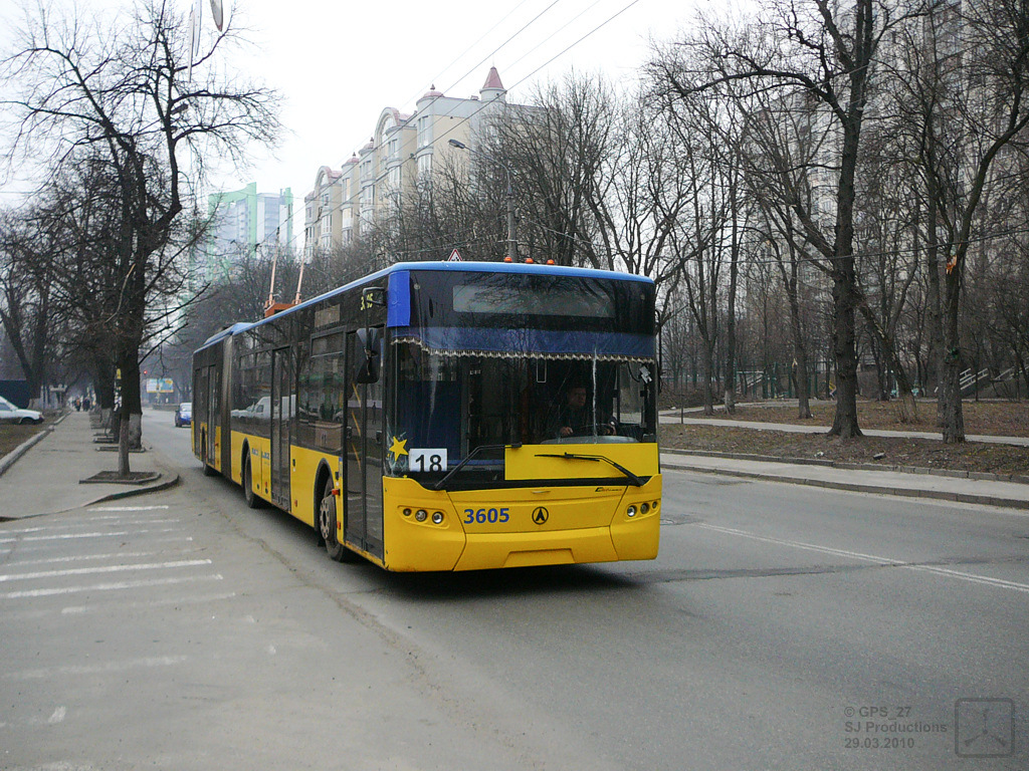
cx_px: 514
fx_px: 1040
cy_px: 386
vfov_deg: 40.7
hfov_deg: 52.6
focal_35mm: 35
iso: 100
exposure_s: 1/640
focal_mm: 5.2
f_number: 2.8
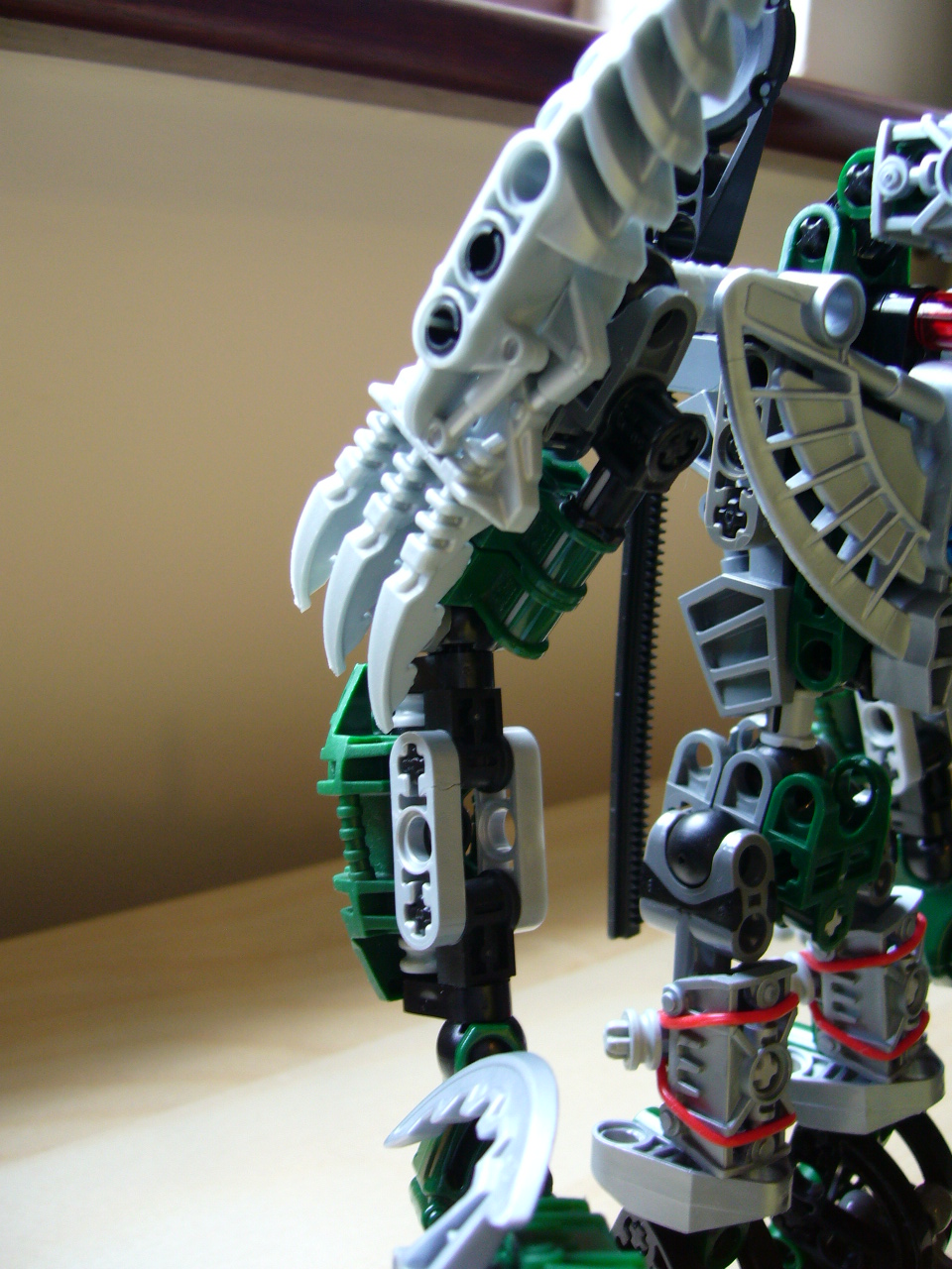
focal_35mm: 35
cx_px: 476
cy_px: 634
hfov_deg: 40.7
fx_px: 1283
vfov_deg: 52.6
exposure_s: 1/25
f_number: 2.8
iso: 100
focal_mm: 5.8
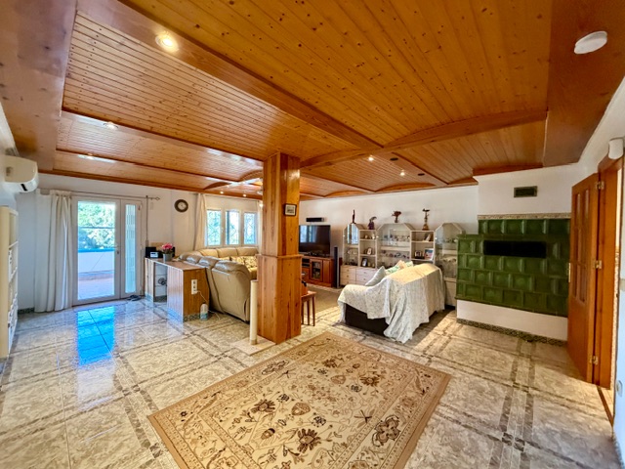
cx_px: 312
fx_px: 253
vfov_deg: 85.7
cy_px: 234
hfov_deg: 102.1
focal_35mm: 14
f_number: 2.2
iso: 500
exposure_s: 1/50
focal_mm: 2.22
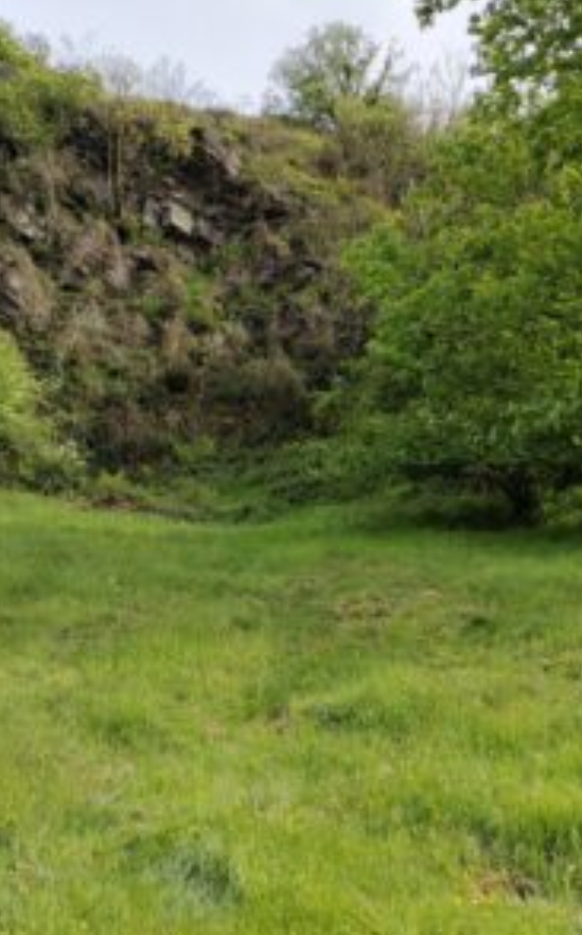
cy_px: 468
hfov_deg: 32.7
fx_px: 993
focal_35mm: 39
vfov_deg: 50.4
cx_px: 315
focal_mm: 4.73
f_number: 1.7
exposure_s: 1/1267
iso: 100
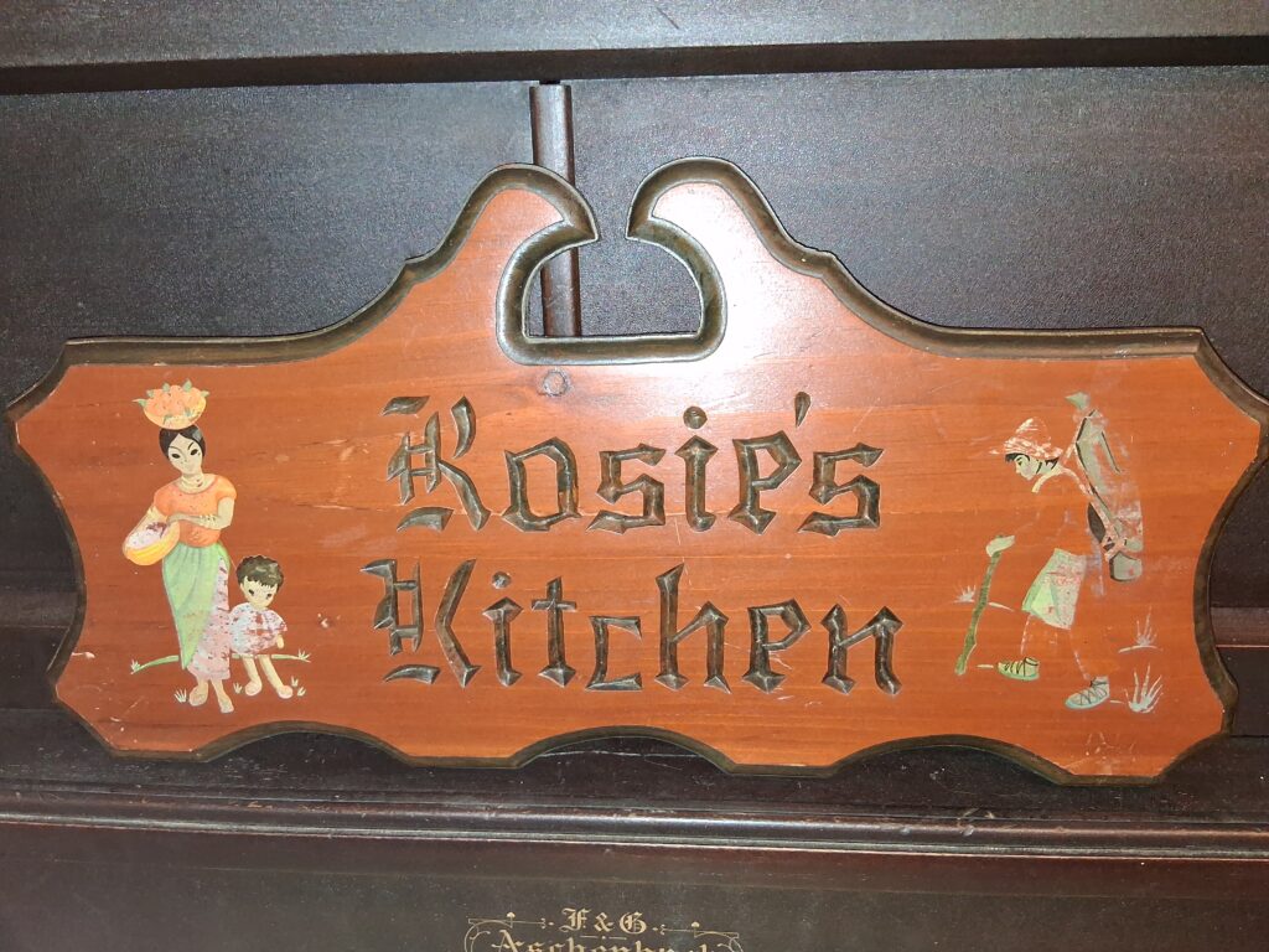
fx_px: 953
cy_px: 476
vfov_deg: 53.1
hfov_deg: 67.3
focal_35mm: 26
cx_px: 634
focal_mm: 3.98
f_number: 1.8
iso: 400
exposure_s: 1/60
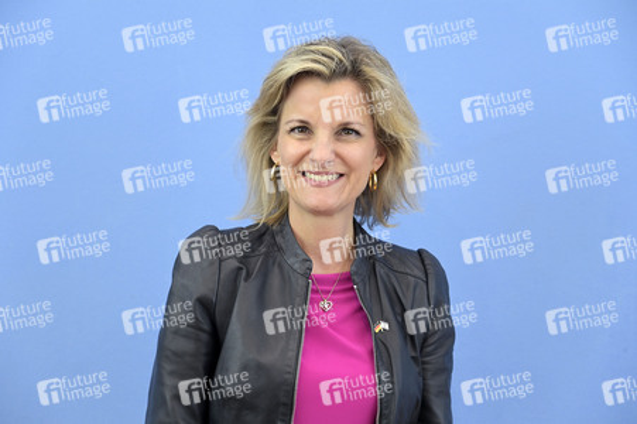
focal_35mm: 92
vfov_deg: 14.8
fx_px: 1627
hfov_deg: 22.2
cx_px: 318
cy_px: 212
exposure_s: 1/400
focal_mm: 92
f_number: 5.6
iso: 4000
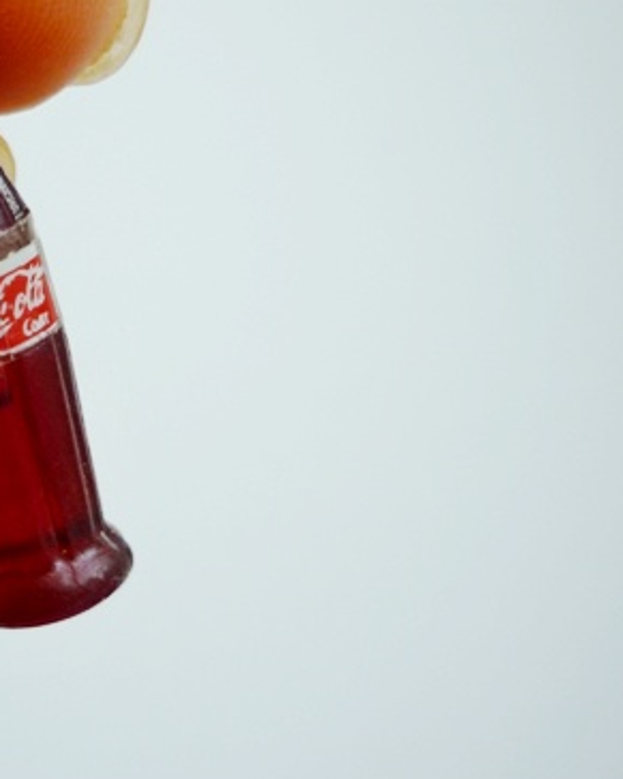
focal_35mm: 59
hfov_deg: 24.2
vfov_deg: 31.9
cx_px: -46
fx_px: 1360
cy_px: 345
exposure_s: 1/30
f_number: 2.8
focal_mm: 5.5
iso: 80
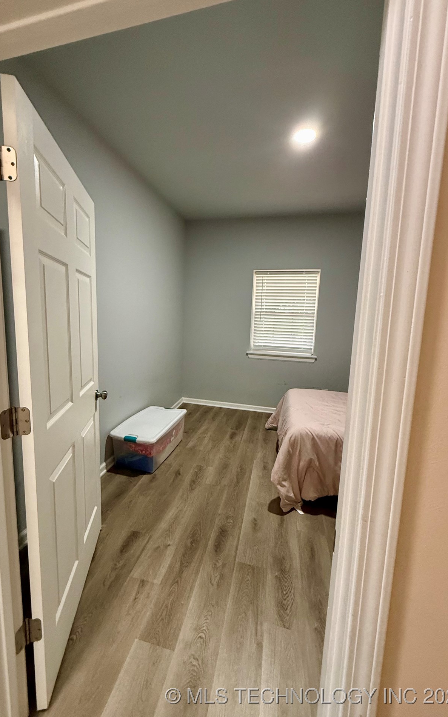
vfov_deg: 101.5
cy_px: 355
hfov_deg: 74.6
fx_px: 293
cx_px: 201
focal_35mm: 15
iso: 500
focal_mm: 2.22
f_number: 2.2
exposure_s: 1/60
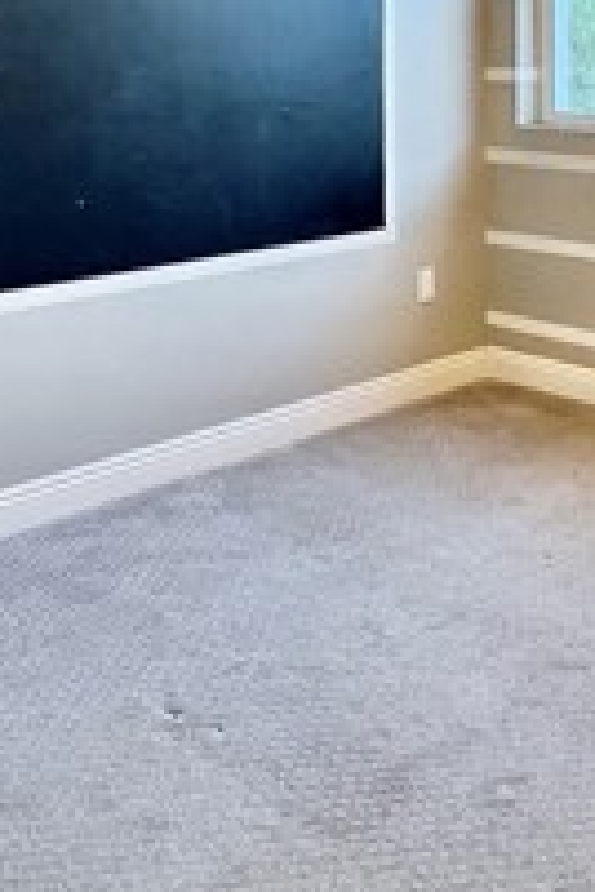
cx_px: 502
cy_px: 36
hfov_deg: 30.2
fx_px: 1066
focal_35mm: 43
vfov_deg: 40.7
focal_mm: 1.57
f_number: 1.8
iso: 160
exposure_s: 1/60
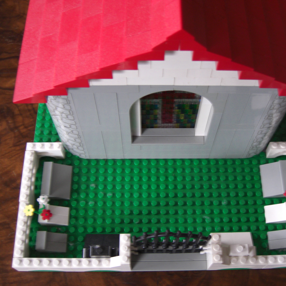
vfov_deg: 37.6
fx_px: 421
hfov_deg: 37.4
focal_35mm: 45
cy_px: 143
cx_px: 168
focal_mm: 7.9
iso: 200
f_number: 2.8
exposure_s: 1/8
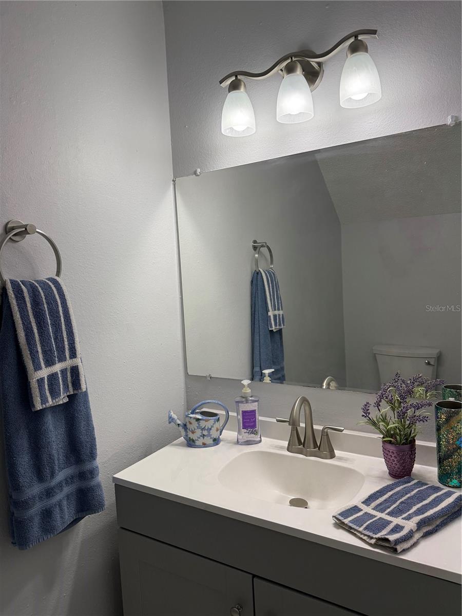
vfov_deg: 71.6
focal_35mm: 24
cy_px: 308
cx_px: 231
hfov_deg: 56.8
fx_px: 427
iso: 100
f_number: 1.78
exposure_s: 1/271
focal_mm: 6.76
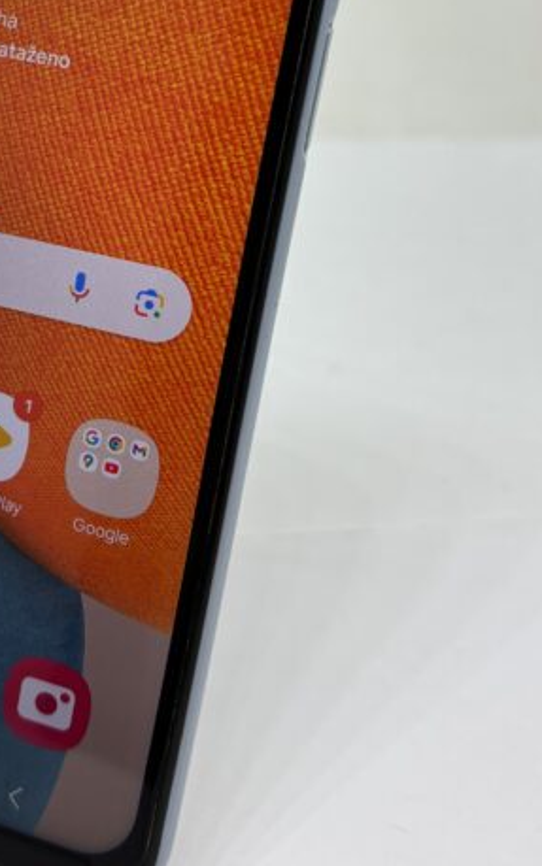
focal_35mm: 56
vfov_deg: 35.4
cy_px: 207
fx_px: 1323
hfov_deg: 22.6
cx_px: 60
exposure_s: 1/100
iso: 40
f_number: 1.6
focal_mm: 5.96
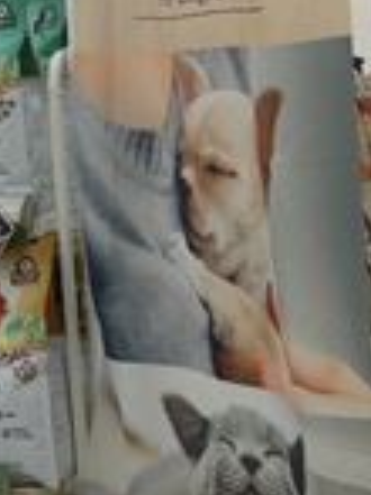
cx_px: -503
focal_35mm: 143
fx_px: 2046
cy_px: 232
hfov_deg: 9.3
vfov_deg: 13.8
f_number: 2.4
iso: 80
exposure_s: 1/60
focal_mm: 4.28
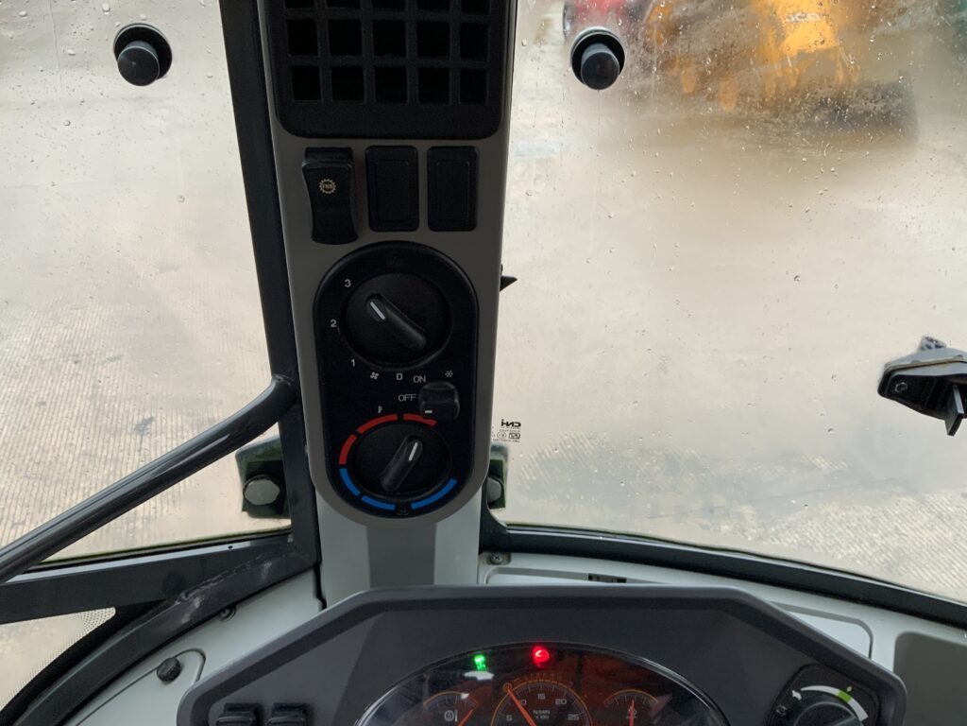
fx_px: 810
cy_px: 363
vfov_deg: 48.2
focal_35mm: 29
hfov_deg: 61.7
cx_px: 484
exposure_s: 1/117
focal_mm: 3
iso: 64
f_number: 1.8
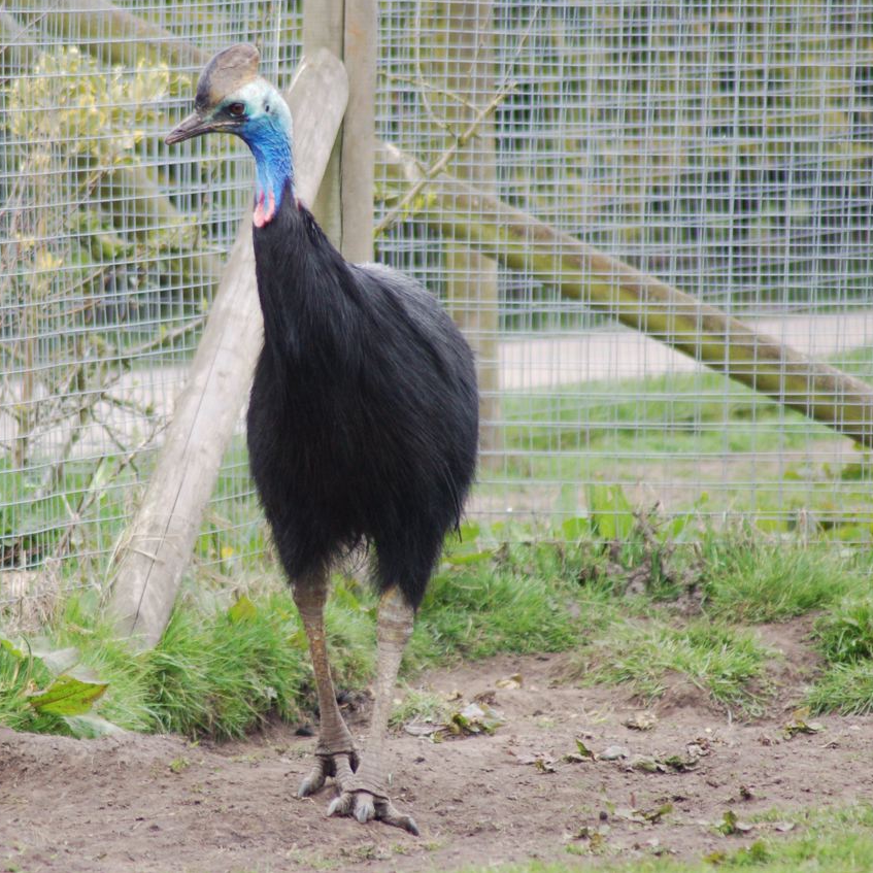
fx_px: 12069
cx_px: 281
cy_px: 435
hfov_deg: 4.1
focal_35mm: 423
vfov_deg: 4.1
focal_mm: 220
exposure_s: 1/400
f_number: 5
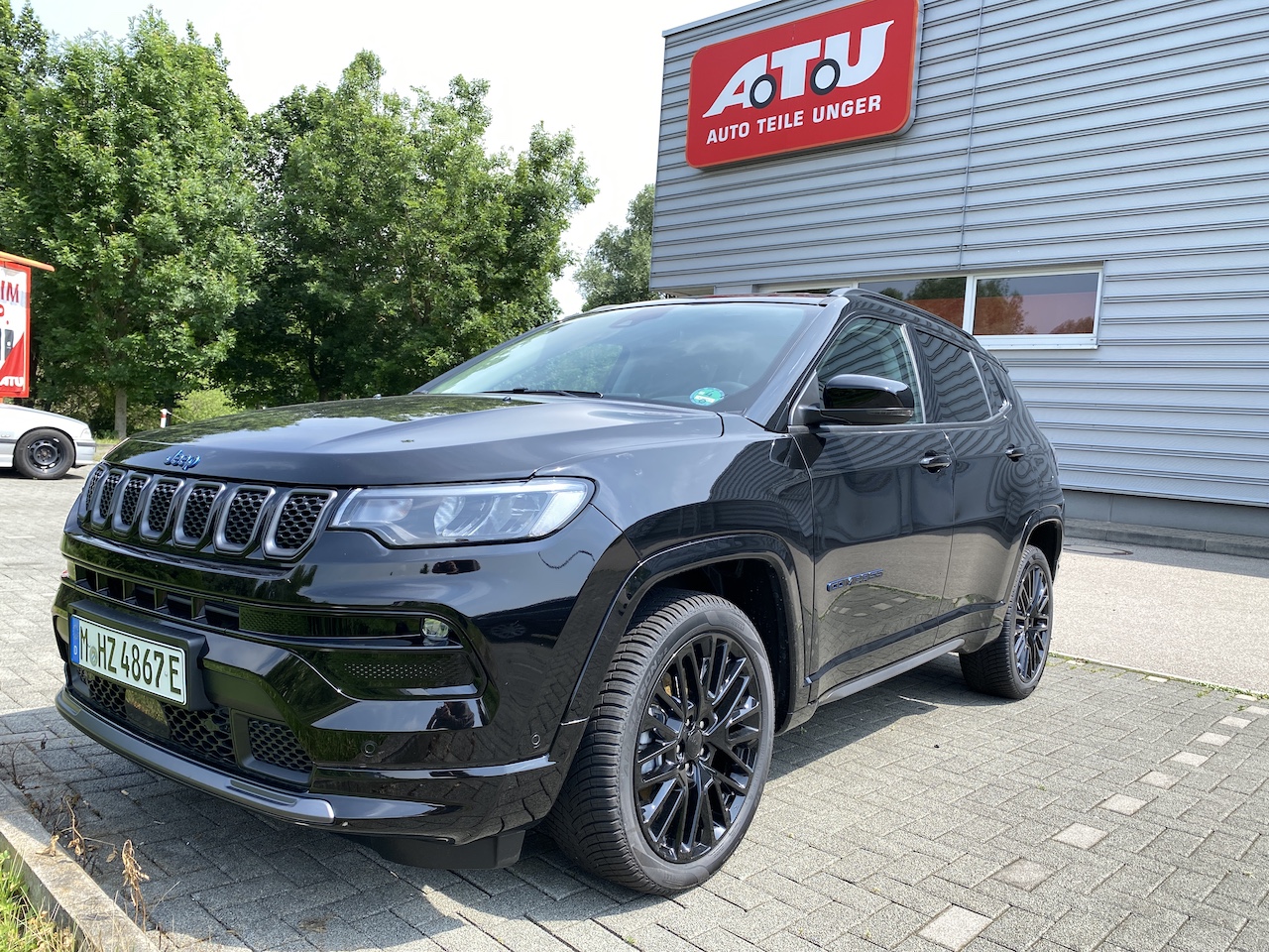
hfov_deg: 67.3
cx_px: 634
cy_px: 476
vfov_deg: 53.1
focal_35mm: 26
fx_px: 953
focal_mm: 4.25
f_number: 1.8
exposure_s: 1/1114
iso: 32
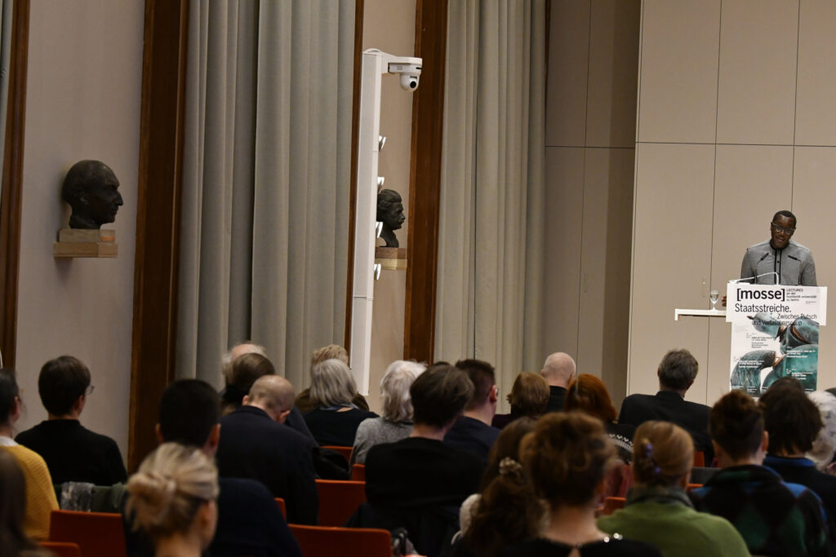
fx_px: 2439
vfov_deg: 13.0
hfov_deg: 19.5
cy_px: 278
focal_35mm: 105
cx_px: 418
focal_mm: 70
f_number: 4
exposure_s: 1/250
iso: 3200
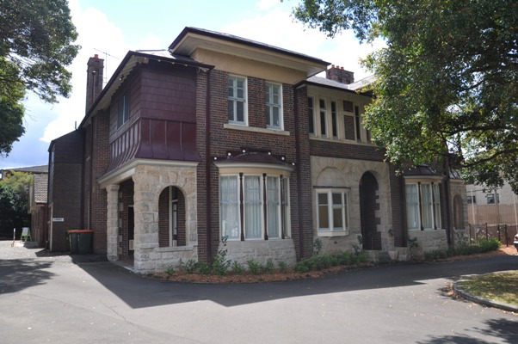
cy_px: 172
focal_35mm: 27
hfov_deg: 67.4
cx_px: 259
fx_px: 388
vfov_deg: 47.8
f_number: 7.1
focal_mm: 18
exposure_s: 1/200
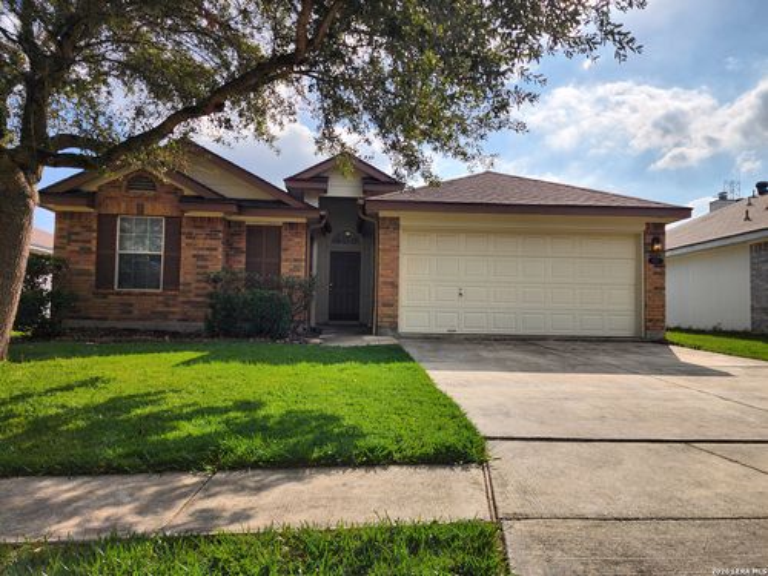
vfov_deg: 58.9
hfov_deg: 73.9
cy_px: 288
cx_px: 384
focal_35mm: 23
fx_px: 510
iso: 12
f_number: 1.8
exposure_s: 1/1839
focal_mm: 6.4
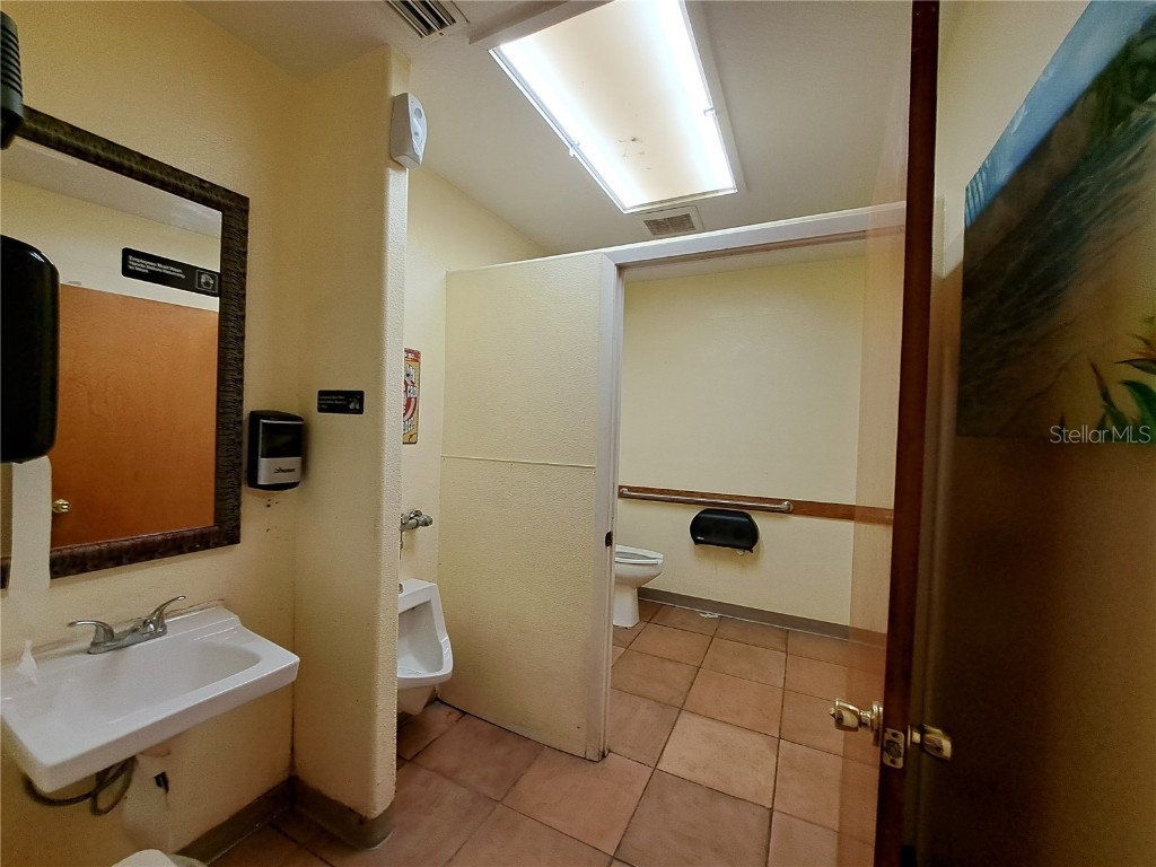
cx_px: 578
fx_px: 434
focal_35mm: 13
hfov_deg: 106.2
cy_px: 434
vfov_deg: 89.9
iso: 64
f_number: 2.2
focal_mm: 1.74
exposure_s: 1/40
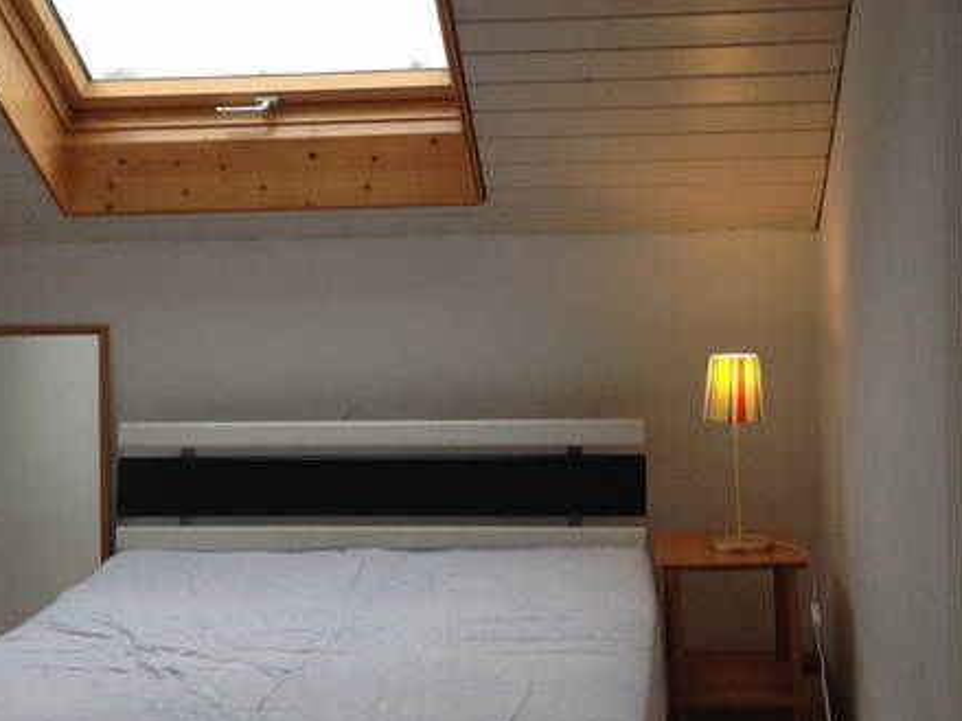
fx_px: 1750
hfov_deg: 30.7
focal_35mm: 63
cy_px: 294
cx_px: 467
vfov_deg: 23.2
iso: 100
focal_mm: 4.28
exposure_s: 1/120
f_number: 2.4
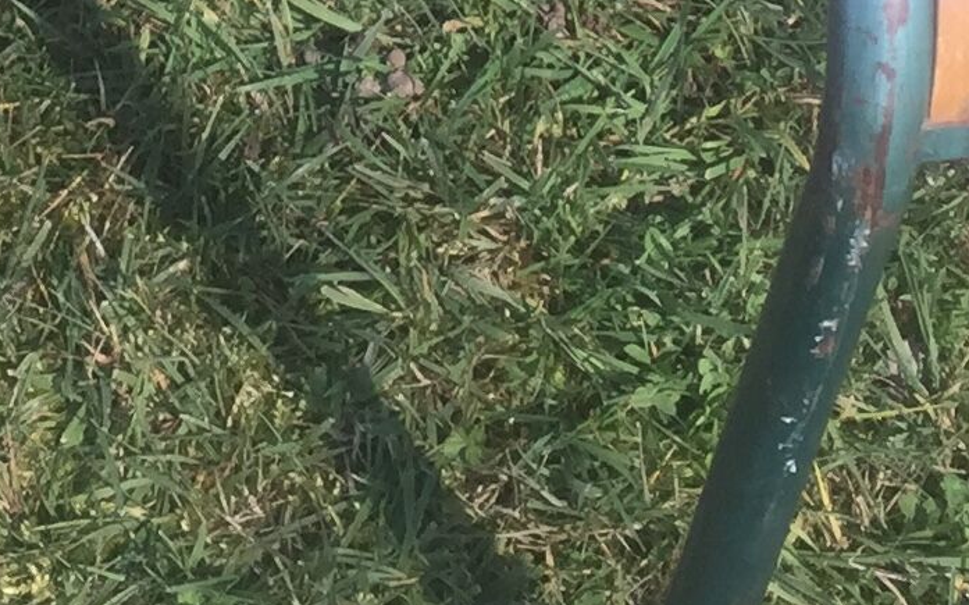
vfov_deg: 8.1
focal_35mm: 144
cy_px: -1001
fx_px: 3801
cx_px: 171
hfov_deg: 14.4
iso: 32
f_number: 2.2
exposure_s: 1/366
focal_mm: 4.15
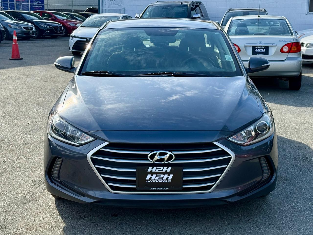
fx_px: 434
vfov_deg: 30.3
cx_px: 156
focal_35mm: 48
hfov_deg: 39.7
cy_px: 118
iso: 100
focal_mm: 6.76
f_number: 1.78
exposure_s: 1/2088
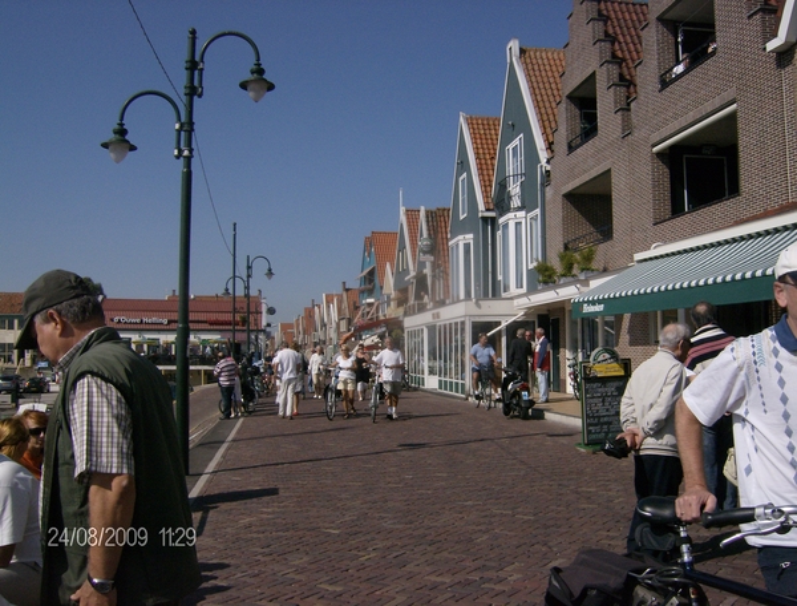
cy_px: 303
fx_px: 833
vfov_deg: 40.0
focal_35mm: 36
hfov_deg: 51.1
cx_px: 398
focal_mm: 6
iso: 100
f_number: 4.7
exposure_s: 1/1808
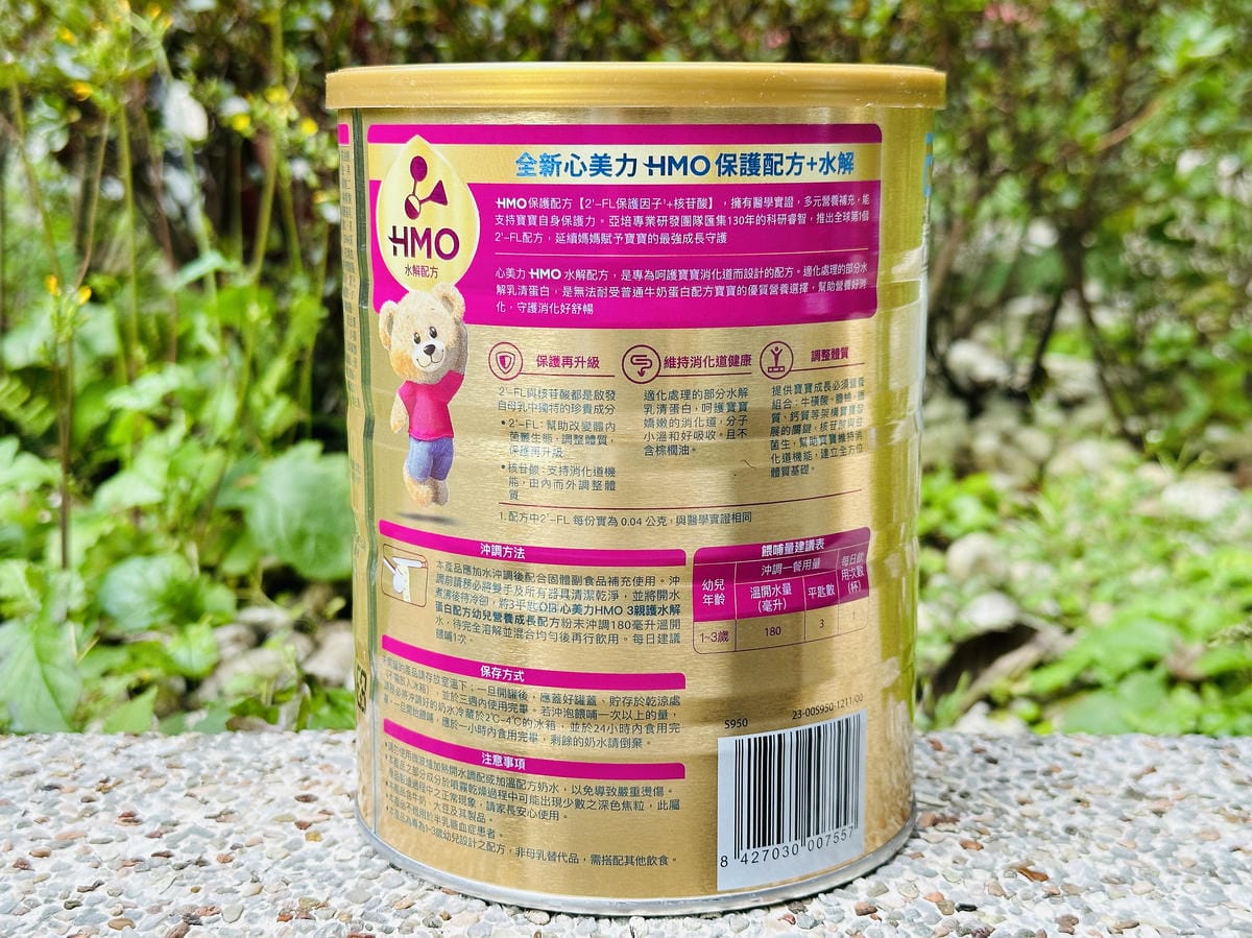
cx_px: 626
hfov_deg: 39.7
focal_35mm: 48
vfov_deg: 30.2
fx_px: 1735
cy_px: 469
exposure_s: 1/121
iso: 50
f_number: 1.78
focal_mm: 6.86
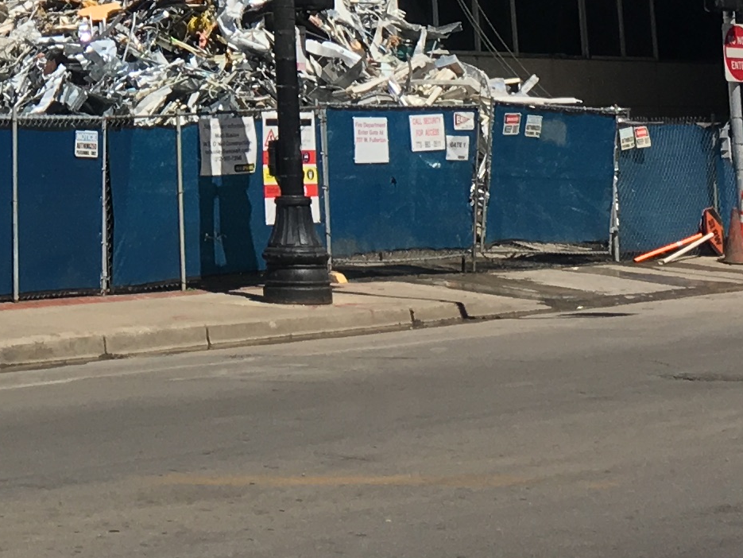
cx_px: -240
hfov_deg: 15.0
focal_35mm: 125
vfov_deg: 11.1
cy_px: -417
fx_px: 2684
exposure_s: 1/2024
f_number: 2.2
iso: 25
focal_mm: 4.15
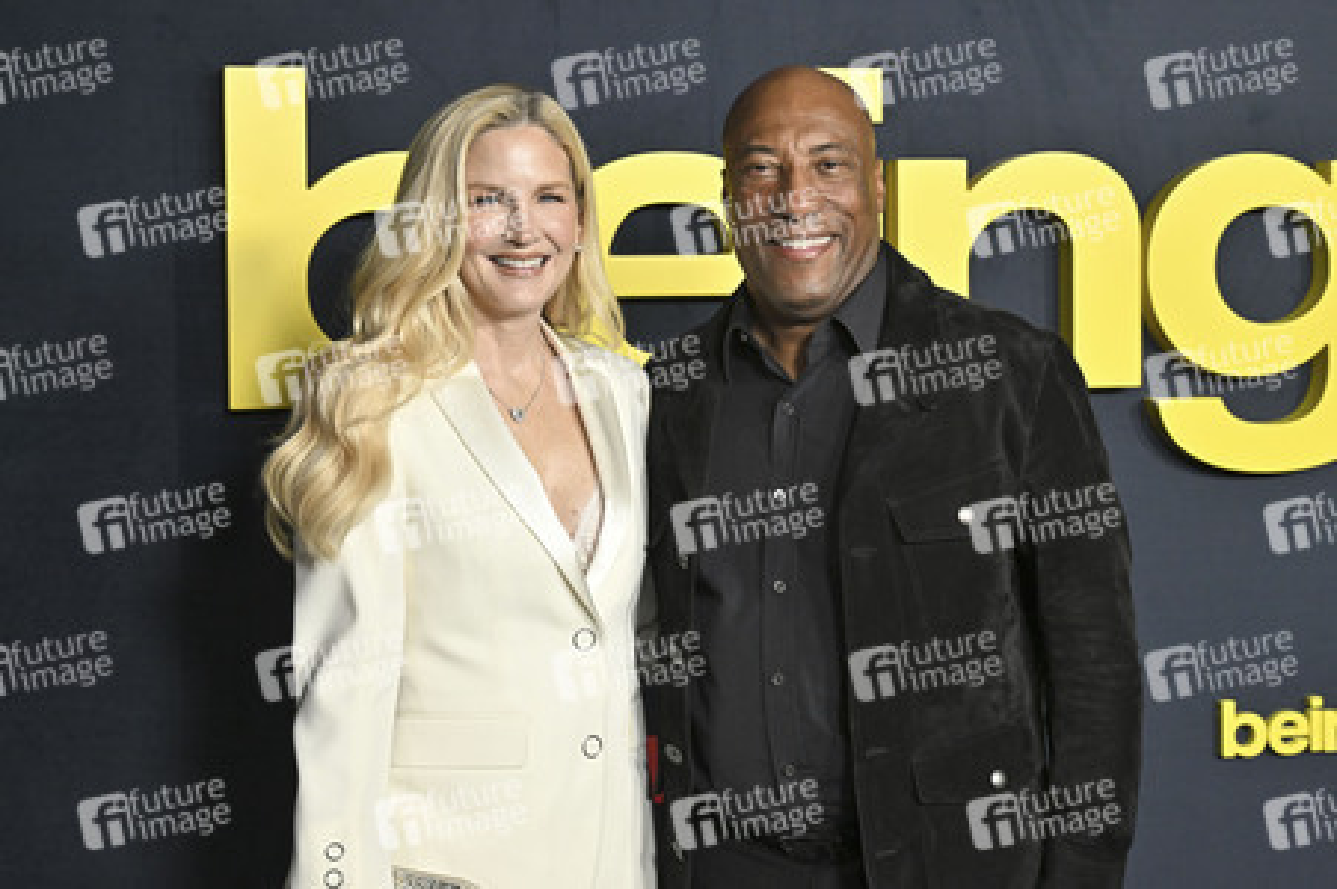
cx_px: 668
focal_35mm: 61
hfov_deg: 32.9
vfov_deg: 22.2
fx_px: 2264
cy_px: 444
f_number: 5.6
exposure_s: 1/320
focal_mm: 61
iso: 2500
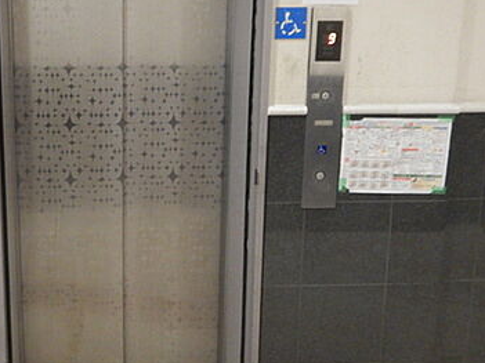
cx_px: 109
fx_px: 574
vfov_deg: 35.0
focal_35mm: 41
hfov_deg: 44.0
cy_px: 152
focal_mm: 4.3
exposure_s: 1/8
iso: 560
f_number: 2.8
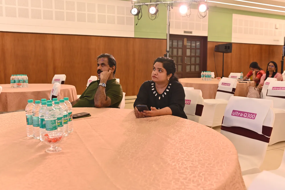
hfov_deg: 54.4
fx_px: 277
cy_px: 95
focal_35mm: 35
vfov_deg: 37.8
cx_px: 142
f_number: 4.5
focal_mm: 35
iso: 800
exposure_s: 1/80
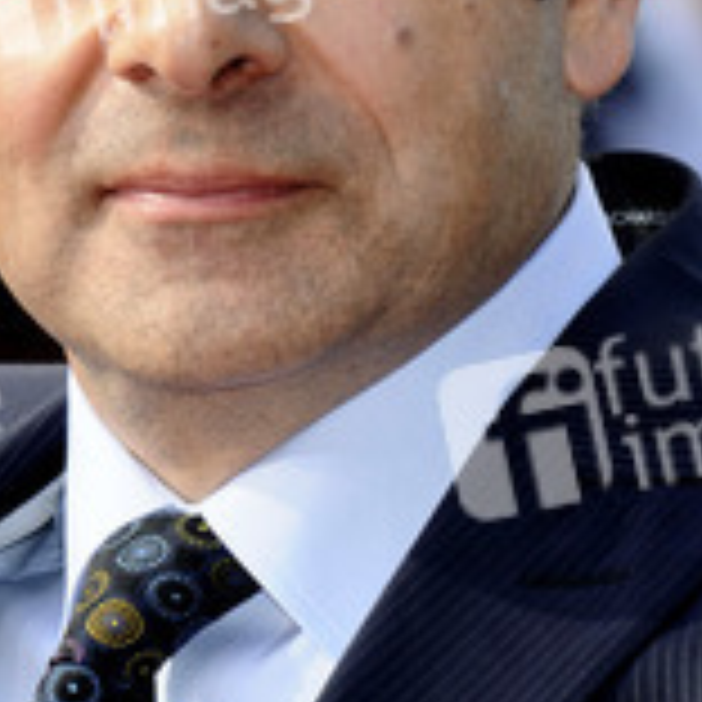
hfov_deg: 3.2
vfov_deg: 3.2
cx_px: 263
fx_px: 12415
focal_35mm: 541
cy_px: 189
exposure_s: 1/250
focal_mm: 165
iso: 200
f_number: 5.6
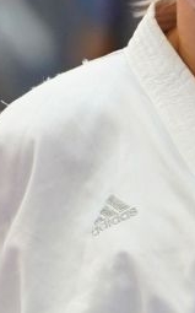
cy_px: 242
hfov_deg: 0.9
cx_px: 223
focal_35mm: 1441
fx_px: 12274
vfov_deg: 1.5
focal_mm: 200
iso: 2000
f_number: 2.8
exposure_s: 1/1000
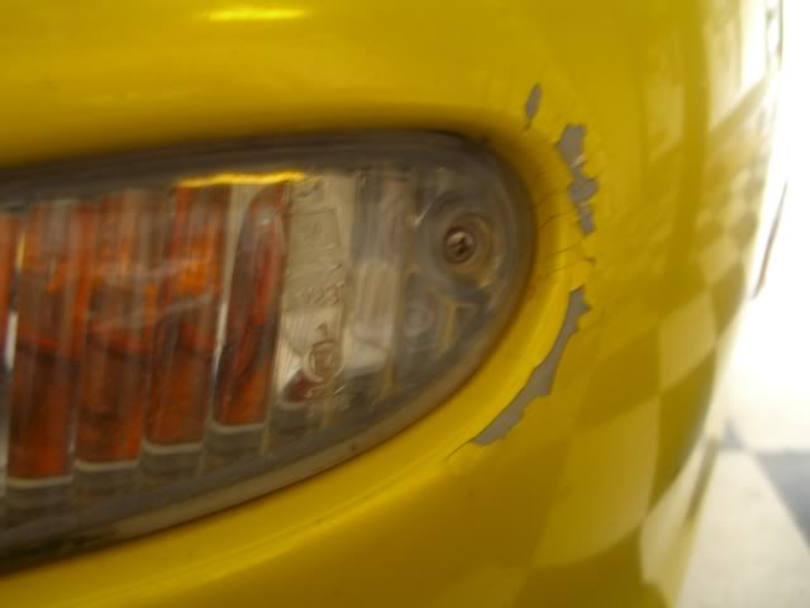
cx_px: 405
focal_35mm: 38
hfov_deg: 49.0
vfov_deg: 37.7
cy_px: 304
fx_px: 889
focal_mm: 7.9
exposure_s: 1/13
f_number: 2.8
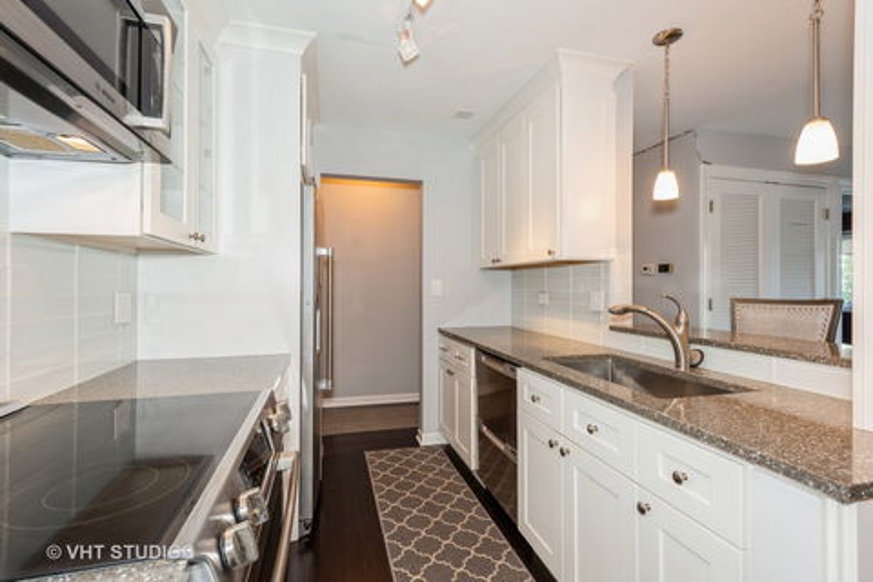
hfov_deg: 93.3
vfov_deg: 70.4
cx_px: 436
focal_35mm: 17
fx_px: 412
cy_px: 291
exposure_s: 1/10
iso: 400
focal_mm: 17
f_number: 8
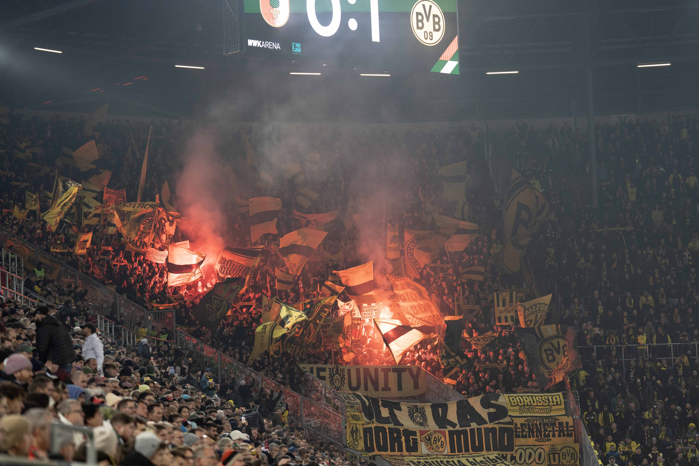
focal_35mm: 129
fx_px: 2505
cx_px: 350
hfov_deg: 15.9
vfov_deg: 10.6
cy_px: 233
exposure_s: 1/1250
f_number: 2.8
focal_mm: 129
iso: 2000
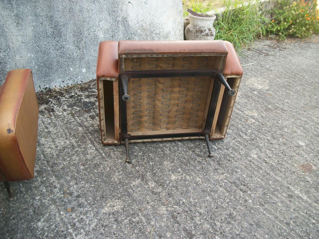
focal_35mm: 32
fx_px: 295
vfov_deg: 44.2
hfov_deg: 56.8
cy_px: 120
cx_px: 160
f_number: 2.9
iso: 80
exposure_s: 1/80
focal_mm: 5.7
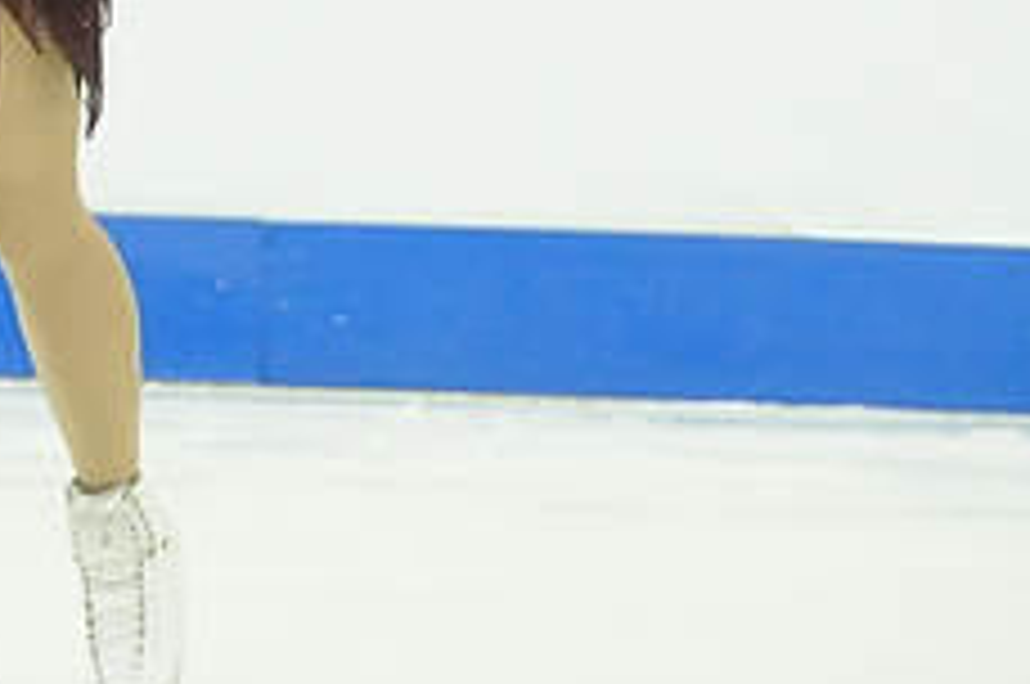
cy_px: -254
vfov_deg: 1.3
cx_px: -144
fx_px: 29970
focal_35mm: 1049
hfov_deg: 2.0
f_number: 5.6
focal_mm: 200
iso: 3200
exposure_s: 1/500
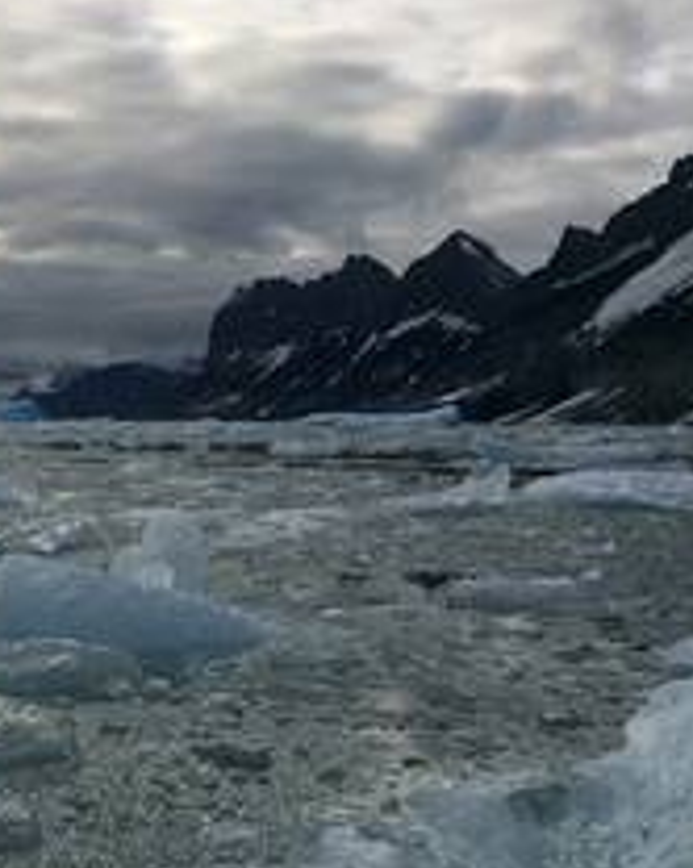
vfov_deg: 35.3
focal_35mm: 53
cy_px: 497
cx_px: -48
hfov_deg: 26.5
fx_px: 1361
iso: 32
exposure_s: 1/4566
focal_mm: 4.15
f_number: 2.2
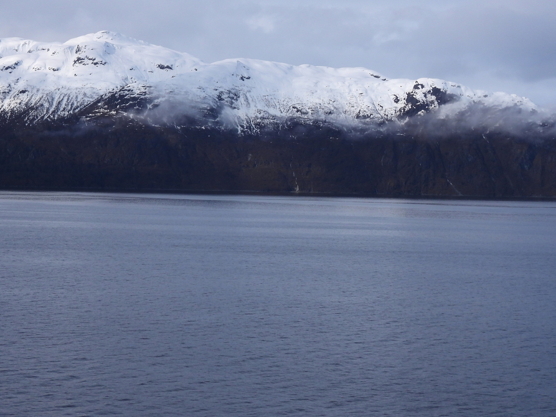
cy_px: 136
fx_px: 1382
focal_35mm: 86
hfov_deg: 22.7
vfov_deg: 17.1
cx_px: 186
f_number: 3.5
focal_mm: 10.7
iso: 100
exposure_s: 1/1600
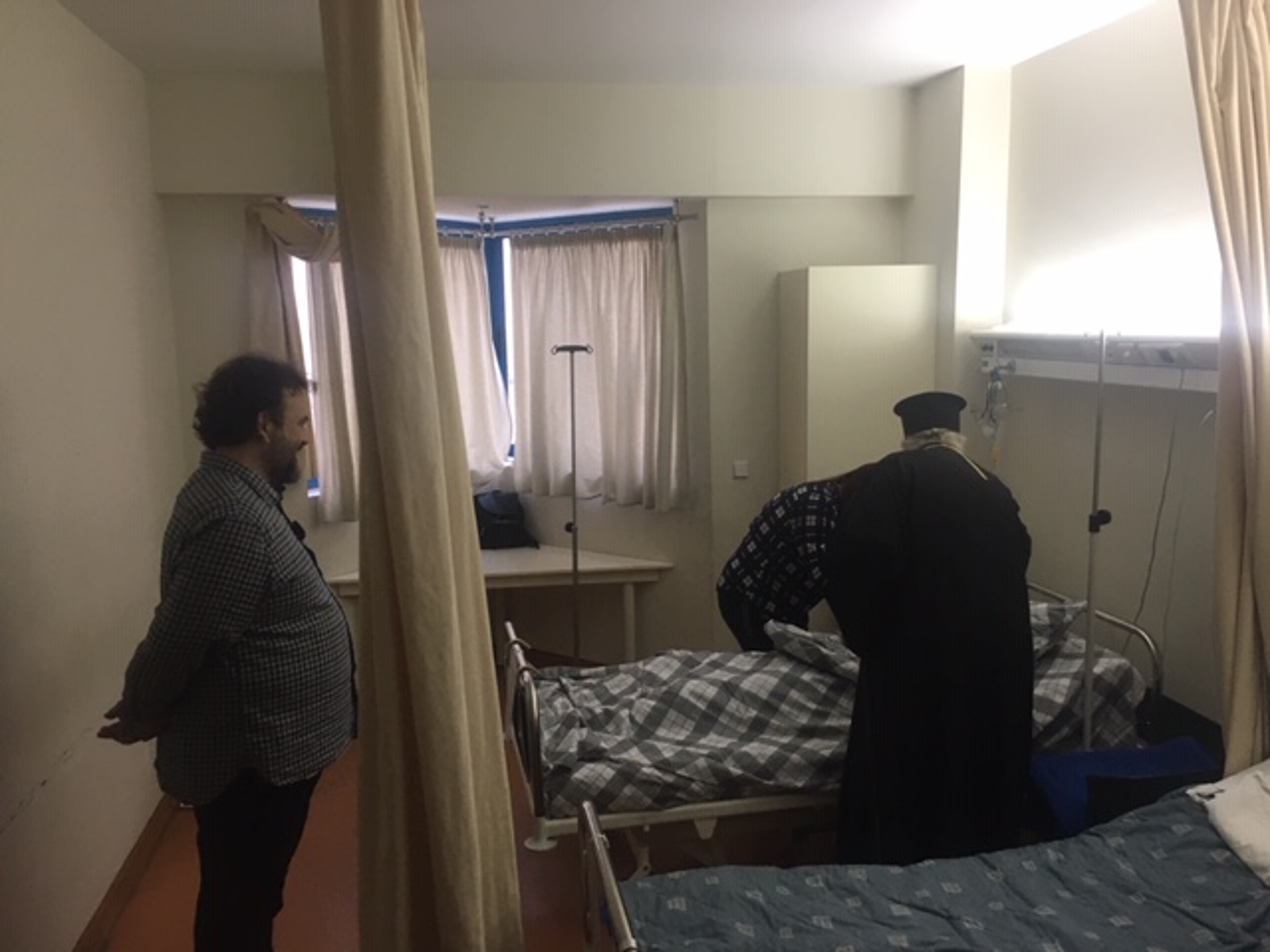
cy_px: 476
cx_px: 635
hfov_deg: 61.7
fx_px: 1064
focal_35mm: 29
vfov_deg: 48.2
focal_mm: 4.15
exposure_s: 1/33
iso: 100
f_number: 2.2
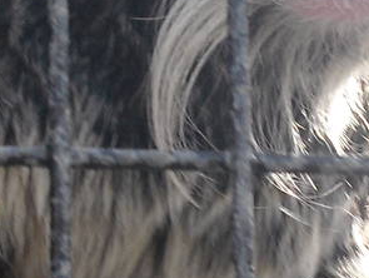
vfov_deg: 7.6
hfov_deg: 10.1
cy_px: 165
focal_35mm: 195
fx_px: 2081
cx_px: 173
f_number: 7.8
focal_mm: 6.3
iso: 100
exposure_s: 1/60
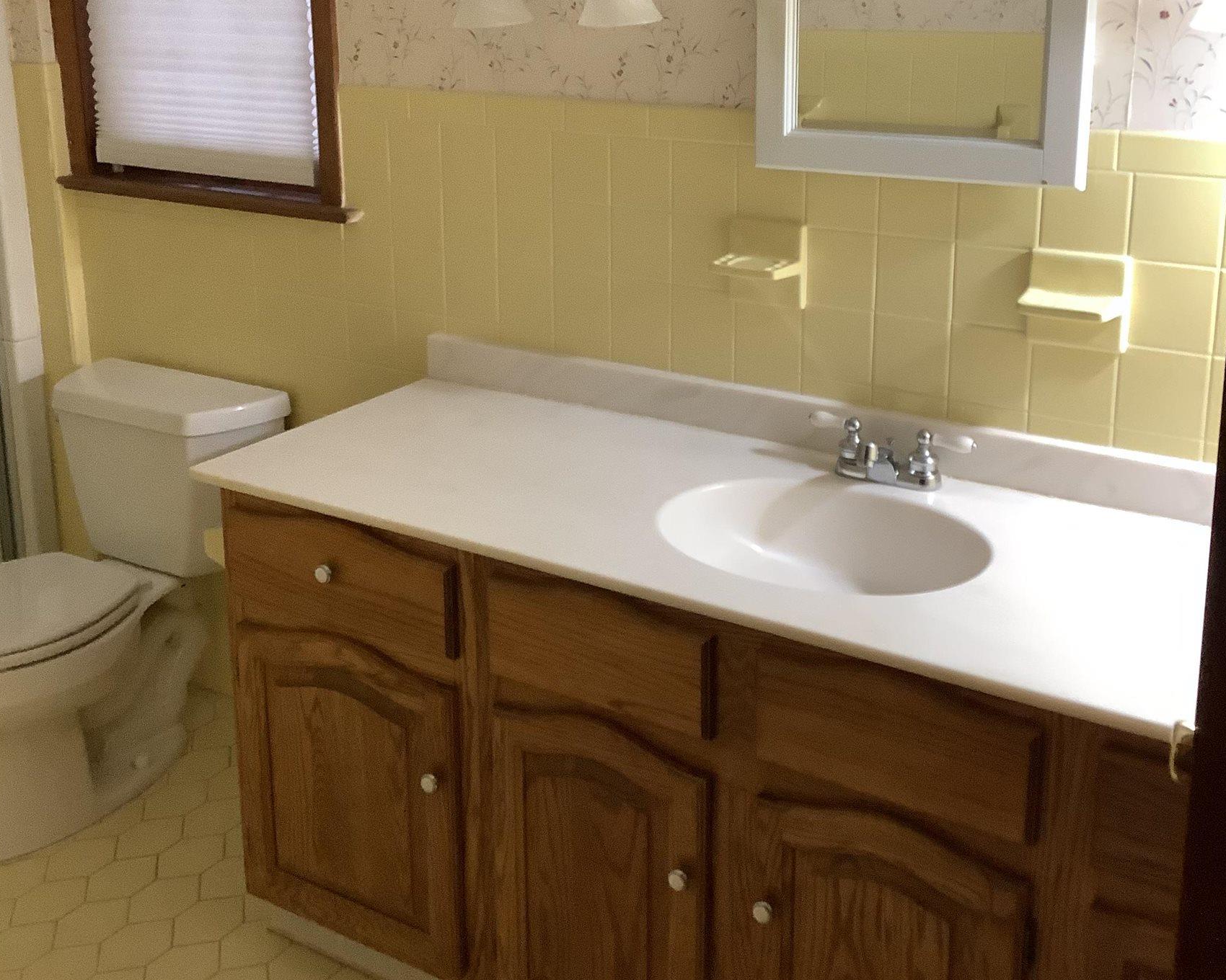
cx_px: 606
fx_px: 1488
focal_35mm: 41
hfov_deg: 44.8
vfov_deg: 36.0
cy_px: 299
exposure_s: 1/60
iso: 320
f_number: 2.4
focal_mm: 3.3
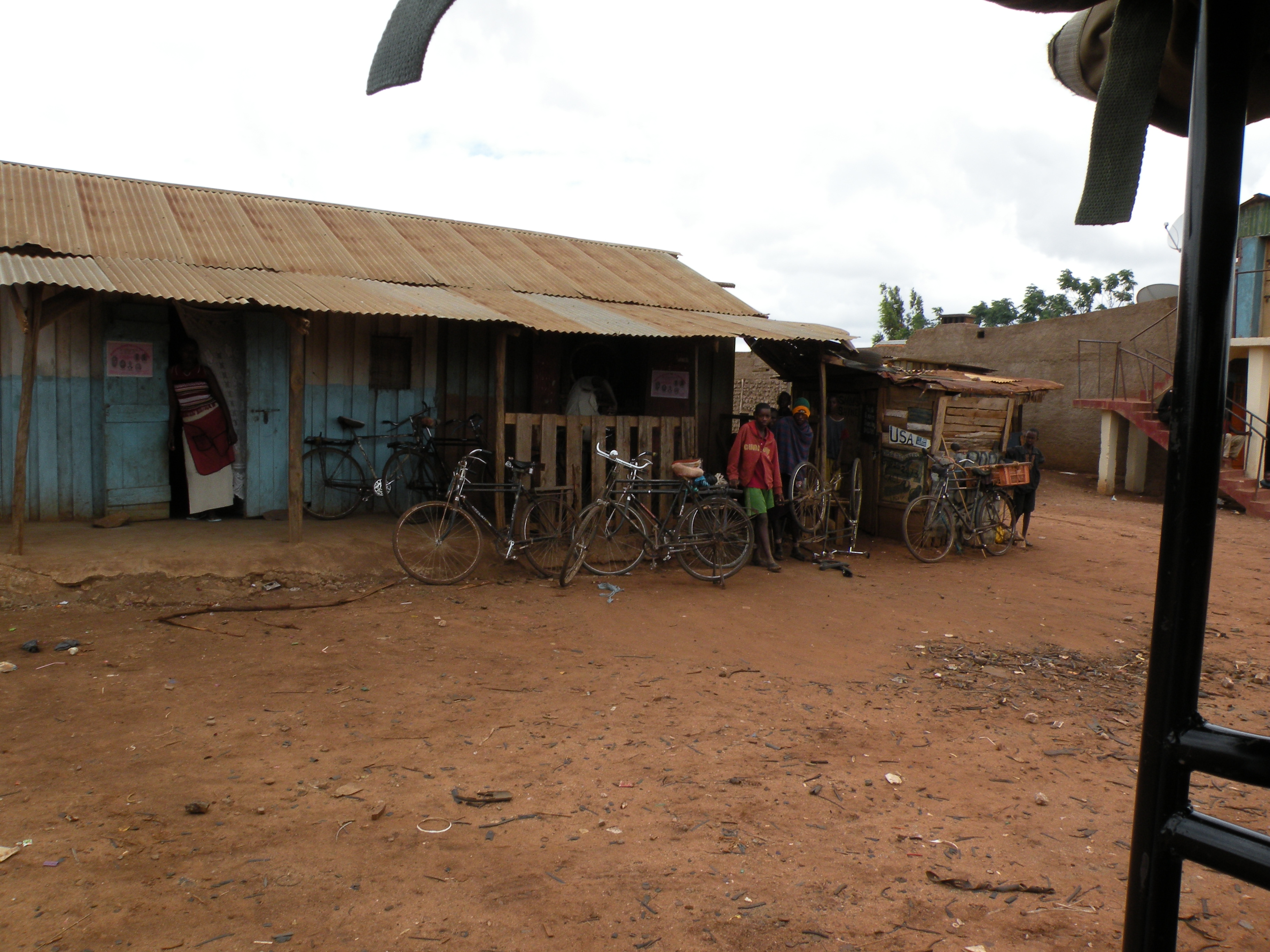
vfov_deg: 51.4
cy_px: 476
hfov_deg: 65.3
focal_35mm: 27
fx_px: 991
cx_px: 635
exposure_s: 1/233
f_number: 6.3
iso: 64
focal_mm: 4.7
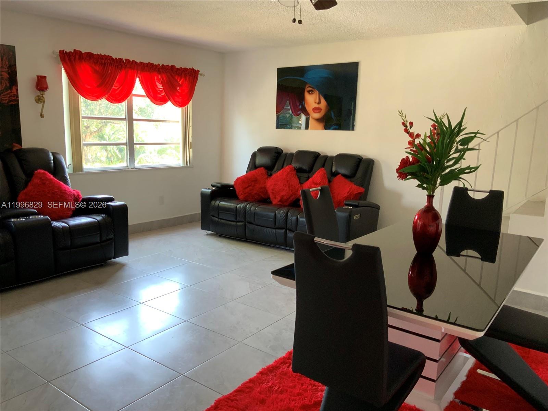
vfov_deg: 48.2
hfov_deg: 61.7
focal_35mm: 29
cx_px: 274
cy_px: 206
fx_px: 459
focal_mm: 3
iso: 100
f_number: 1.8
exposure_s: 1/60
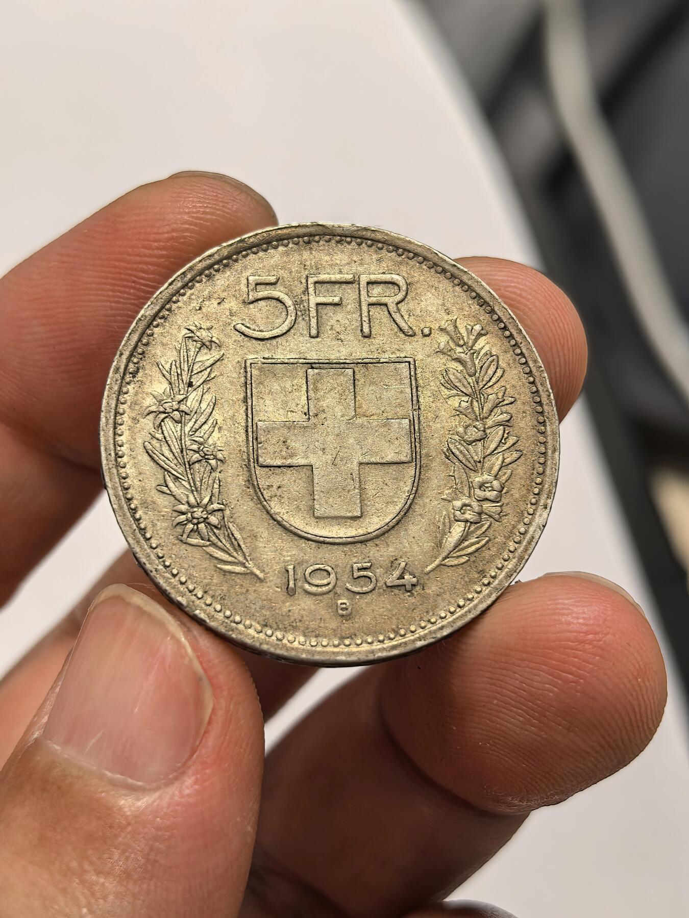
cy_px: 459
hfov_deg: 27.0
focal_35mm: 54
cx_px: 344
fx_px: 1433
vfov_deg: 35.5
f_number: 2
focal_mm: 6.98
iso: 250
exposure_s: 1/100
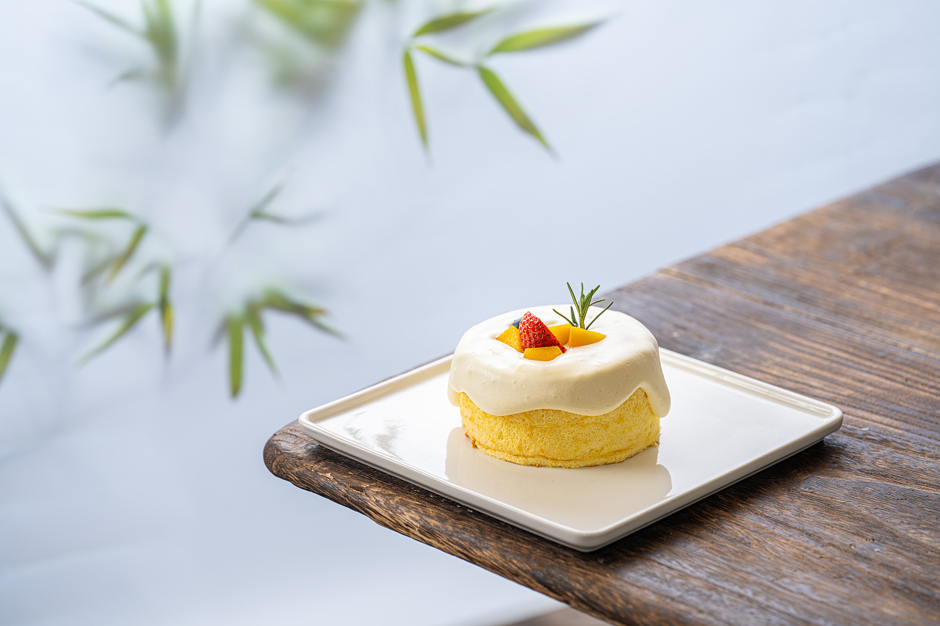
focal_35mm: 105
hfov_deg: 19.5
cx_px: 470
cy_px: 313
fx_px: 2741
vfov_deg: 13.0
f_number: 4.5
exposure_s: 1/250
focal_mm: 105
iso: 100
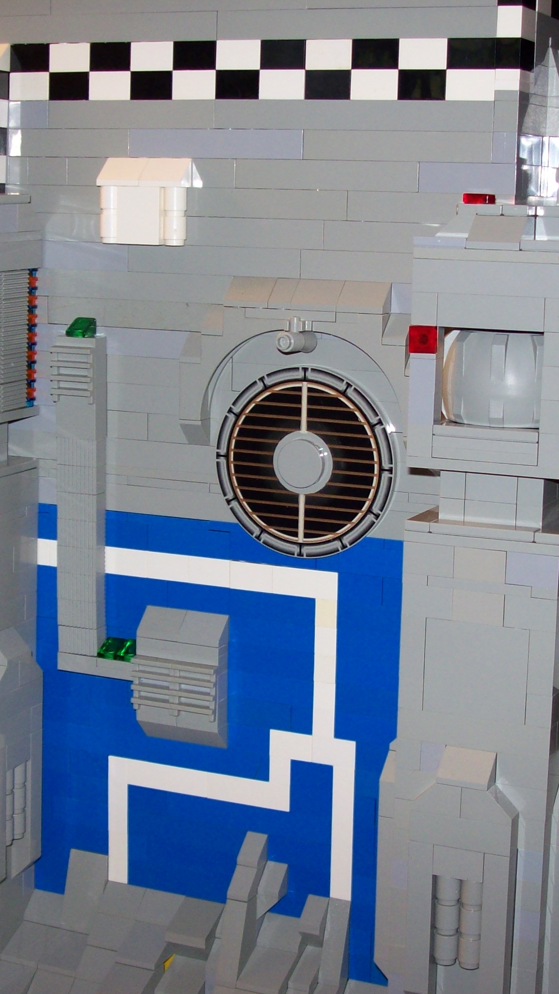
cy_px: 499
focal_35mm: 66
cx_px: 319
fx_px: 1739
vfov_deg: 31.9
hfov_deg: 18.3
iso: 80
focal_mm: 7.6
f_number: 3
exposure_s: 1/73.6
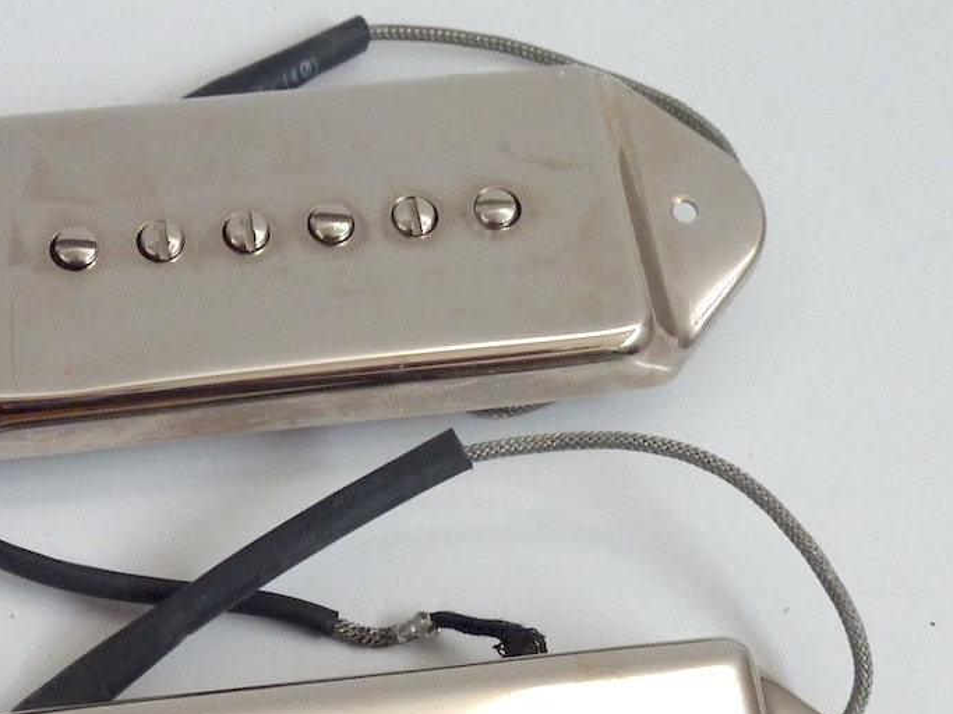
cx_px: 301
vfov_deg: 18.5
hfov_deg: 24.6
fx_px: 2175
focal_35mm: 79
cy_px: 580
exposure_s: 1/60
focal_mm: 6.1
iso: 200
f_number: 3.6
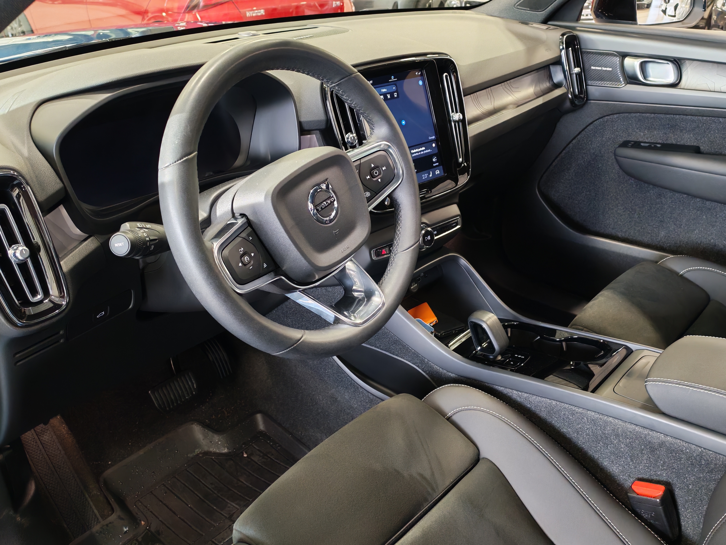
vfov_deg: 42.9
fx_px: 692
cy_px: 272
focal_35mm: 33
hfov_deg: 55.4
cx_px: 363
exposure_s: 1/50
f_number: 1.9
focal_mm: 6.12
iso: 1462
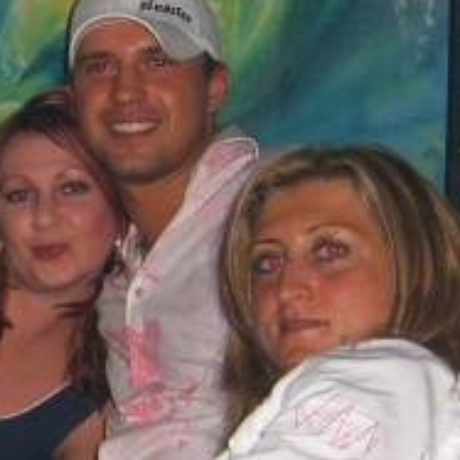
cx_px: -241
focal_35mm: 108
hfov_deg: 14.9
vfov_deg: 16.1
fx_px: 1624
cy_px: 293
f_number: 2.8
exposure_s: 1/60
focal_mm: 7.9
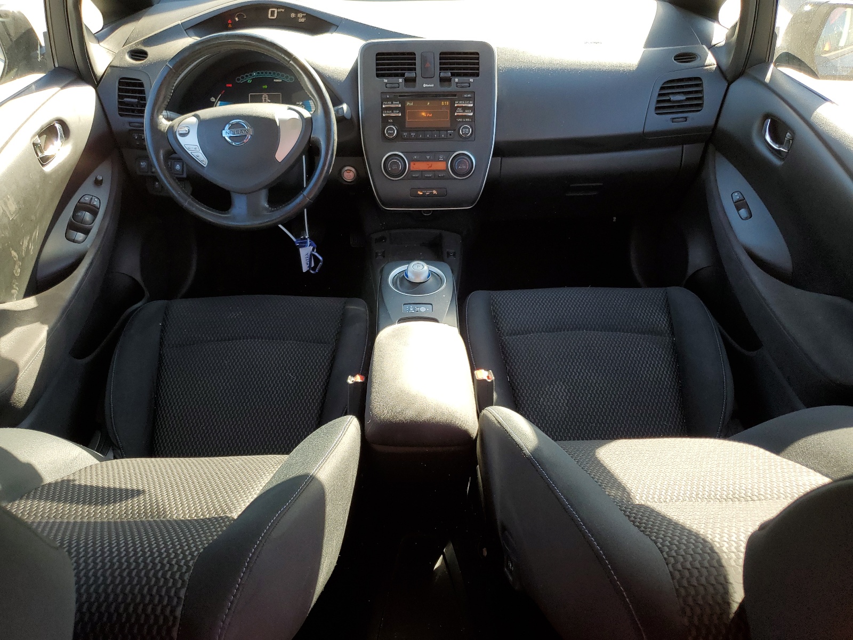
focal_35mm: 26
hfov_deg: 67.3
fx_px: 641
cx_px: 426
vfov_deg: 53.1
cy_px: 320
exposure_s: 1/222
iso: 50
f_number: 1.5
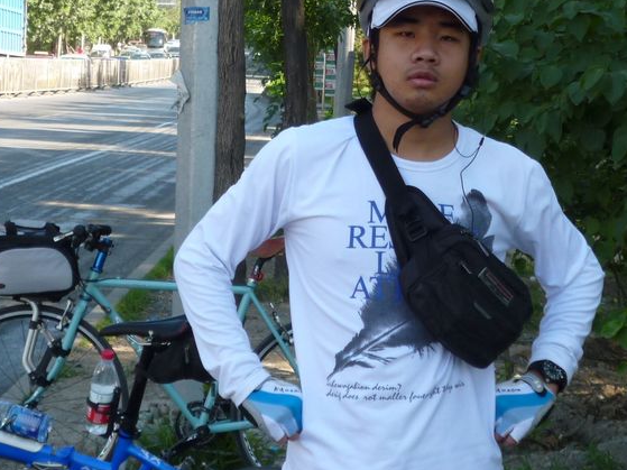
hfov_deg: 17.9
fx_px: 1992
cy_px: 132
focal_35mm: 110
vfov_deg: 13.4
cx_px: 271
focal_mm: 8.6
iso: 100
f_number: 4
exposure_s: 1/125
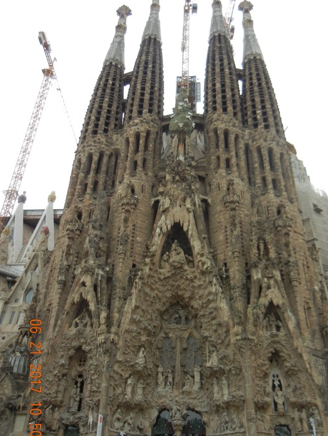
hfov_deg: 42.9
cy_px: 227
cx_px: 178
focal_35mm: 33
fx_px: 417
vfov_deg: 55.3
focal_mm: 5.4
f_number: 3.5
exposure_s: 1/460
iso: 160
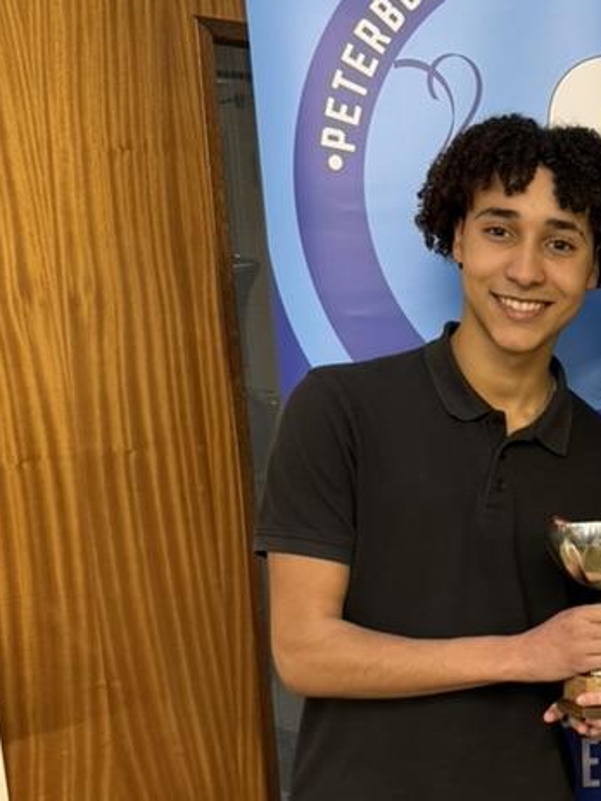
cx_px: 613
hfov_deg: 26.0
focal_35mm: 53
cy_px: 594
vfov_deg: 35.4
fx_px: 1227
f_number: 1.78
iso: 250
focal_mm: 6.76
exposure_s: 1/50
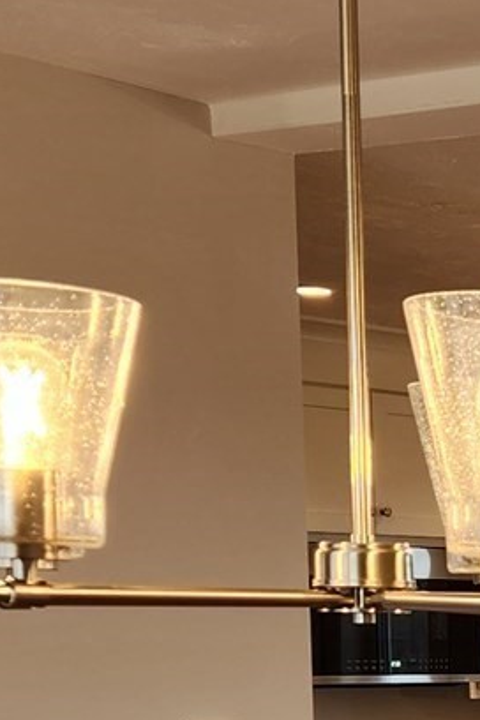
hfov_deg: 10.2
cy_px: 896
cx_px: 1066
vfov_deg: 16.3
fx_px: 2400
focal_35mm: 120
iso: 25
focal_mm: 5.4
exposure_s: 1/120
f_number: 1.8
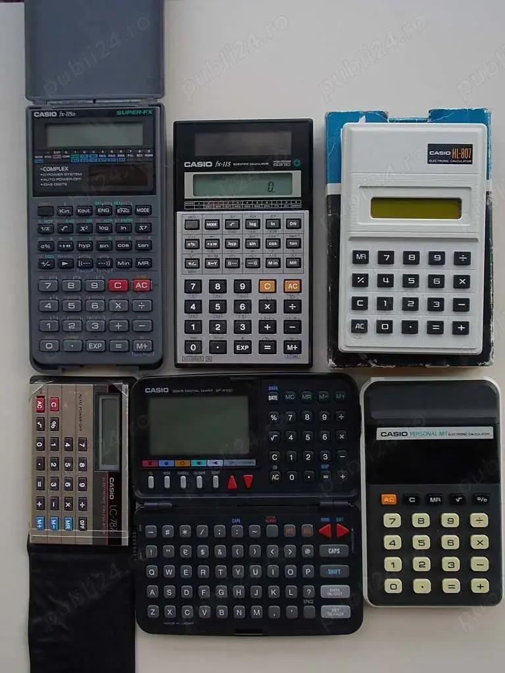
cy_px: 336
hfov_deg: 37.7
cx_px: 252
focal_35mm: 38
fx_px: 739
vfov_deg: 49.0
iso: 80
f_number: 3.1
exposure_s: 1/125
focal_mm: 5.3
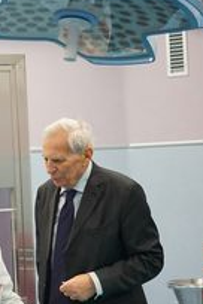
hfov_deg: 12.1
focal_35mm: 110
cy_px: 175
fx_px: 930
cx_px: -61
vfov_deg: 18.6
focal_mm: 35
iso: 800
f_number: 2.8
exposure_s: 1/125
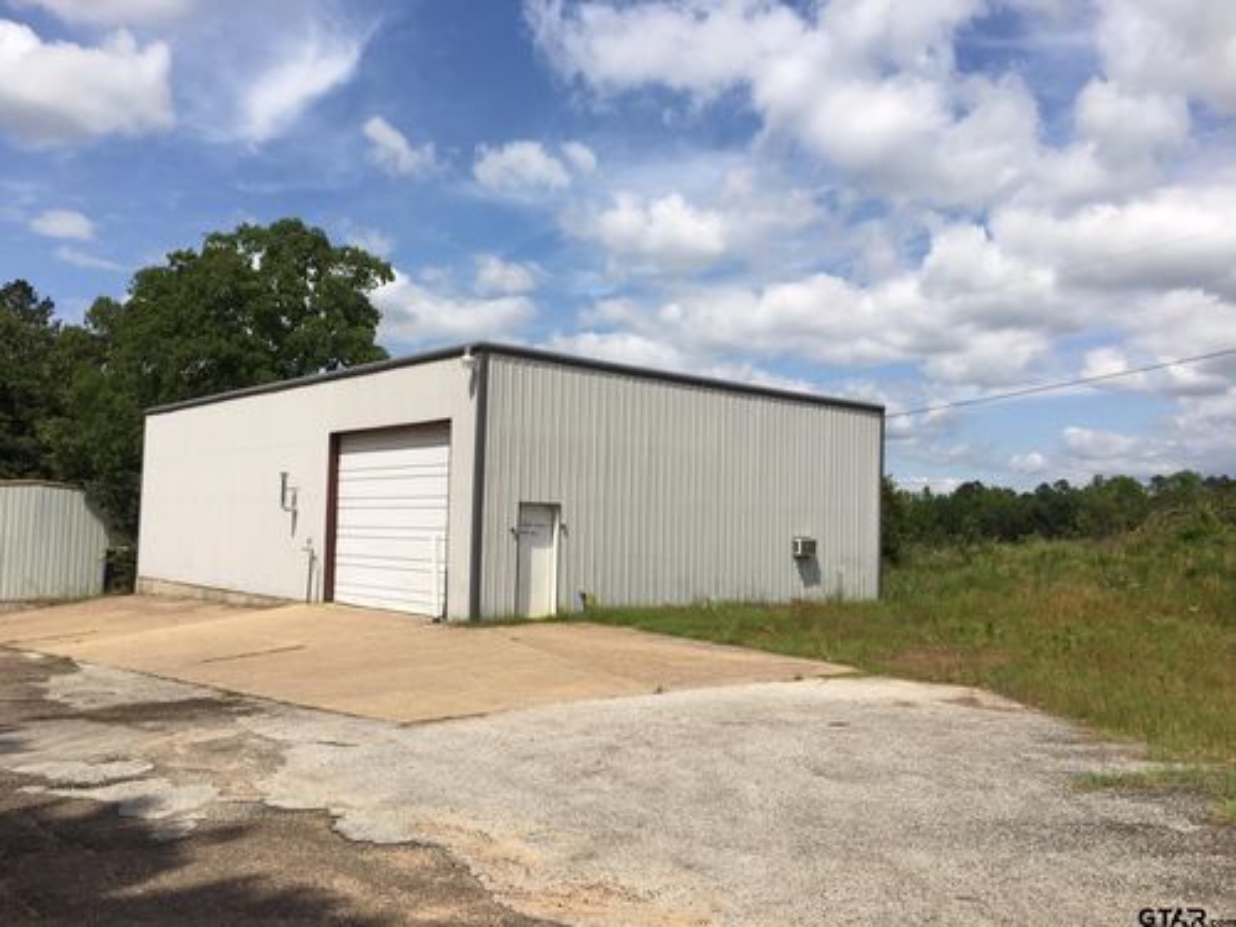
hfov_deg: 61.7
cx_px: 618
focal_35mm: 29
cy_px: 464
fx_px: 1035
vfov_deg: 48.2
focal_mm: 4.15
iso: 25
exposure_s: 1/3205
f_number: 2.2
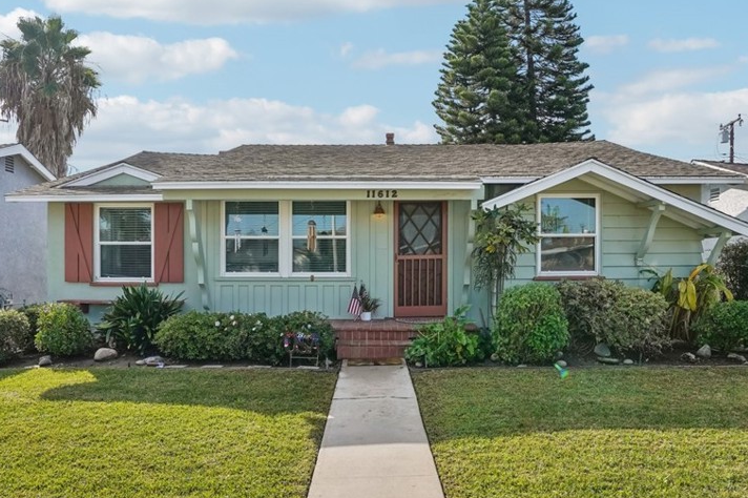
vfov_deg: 54.4
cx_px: 370
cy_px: 186
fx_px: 478
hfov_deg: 76.1
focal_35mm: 23
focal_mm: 16
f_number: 8
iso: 400
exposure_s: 1/800
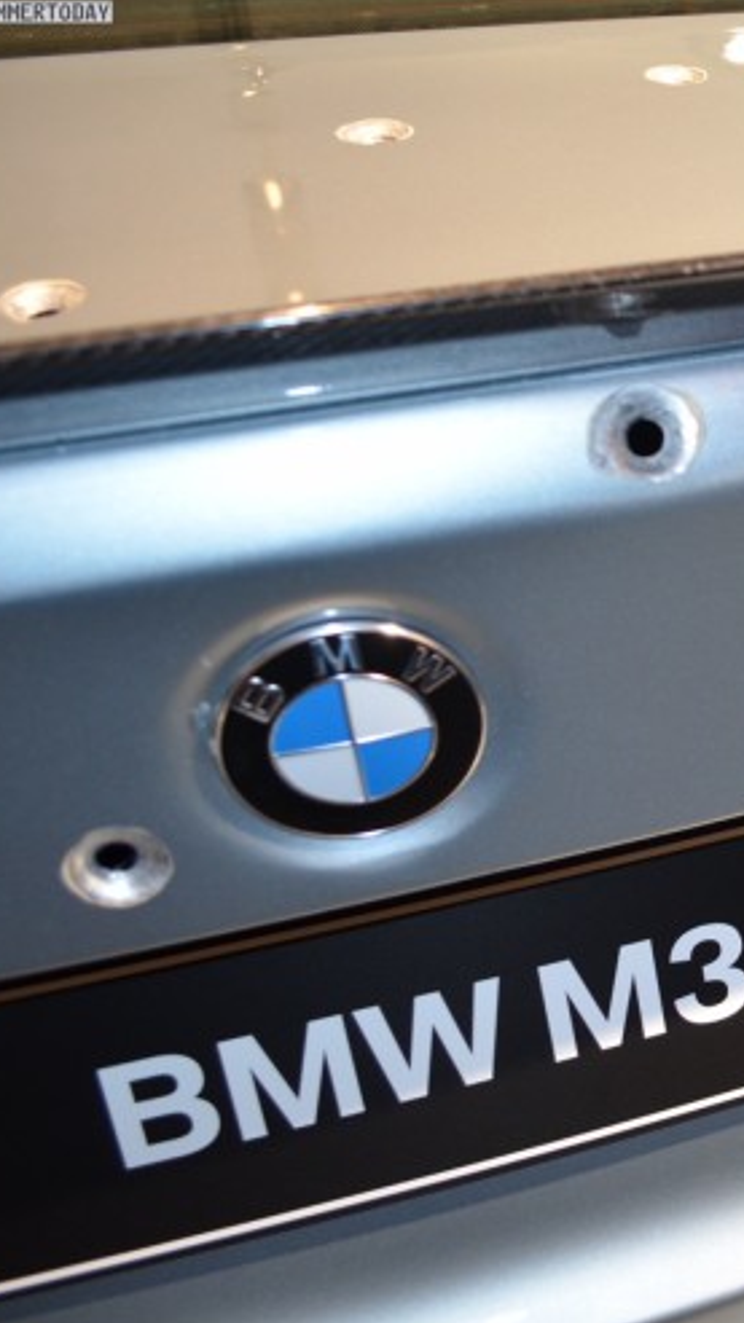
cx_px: 970
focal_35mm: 43
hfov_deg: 24.2
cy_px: 668
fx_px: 1509
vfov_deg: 47.4
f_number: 3.5
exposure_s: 1/60
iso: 720
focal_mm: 18
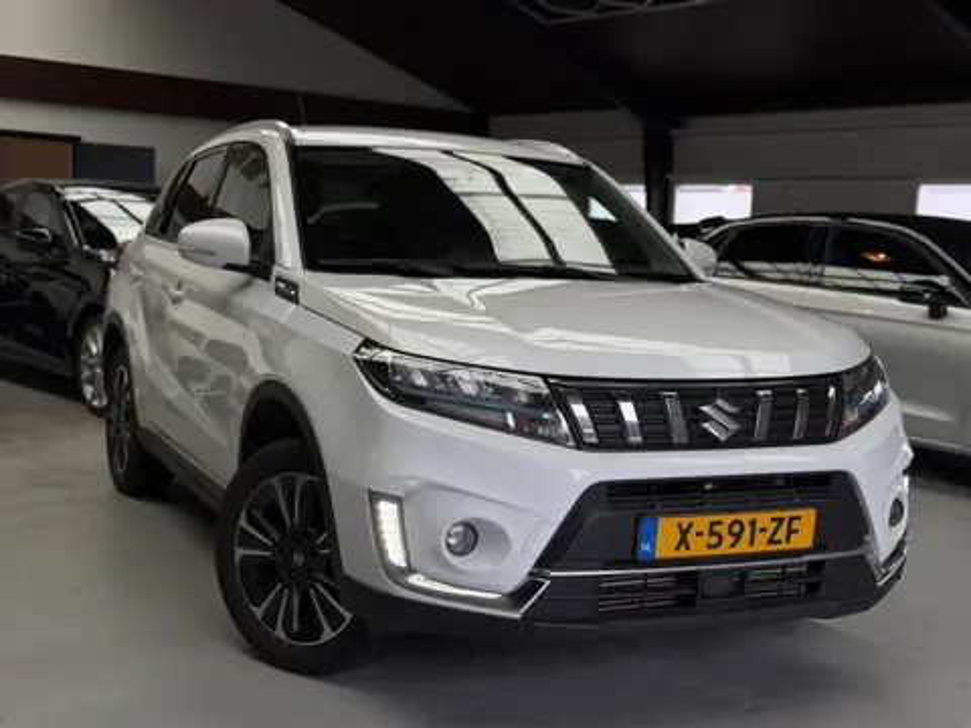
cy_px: 364
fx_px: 1346
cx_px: 486
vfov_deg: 30.3
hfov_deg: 39.7
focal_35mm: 48
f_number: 1.78
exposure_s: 1/292
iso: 64
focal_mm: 6.76
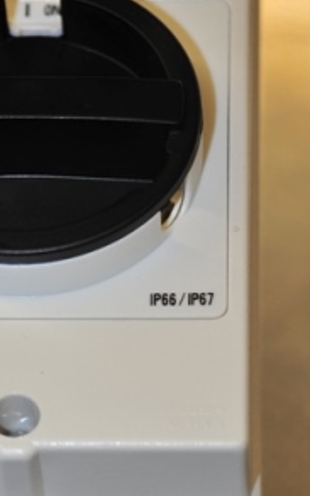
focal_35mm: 267
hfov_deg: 4.9
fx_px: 3611
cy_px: 279
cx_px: 73
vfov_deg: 7.9
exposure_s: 1/60
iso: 200
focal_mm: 120
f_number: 5.6
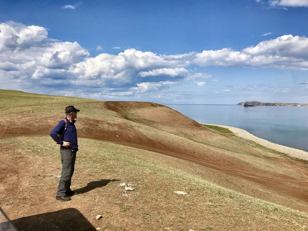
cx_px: 154
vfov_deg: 49.7
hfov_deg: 63.4
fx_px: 249
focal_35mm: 28
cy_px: 116
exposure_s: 1/4000
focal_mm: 3.99
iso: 20
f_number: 1.8
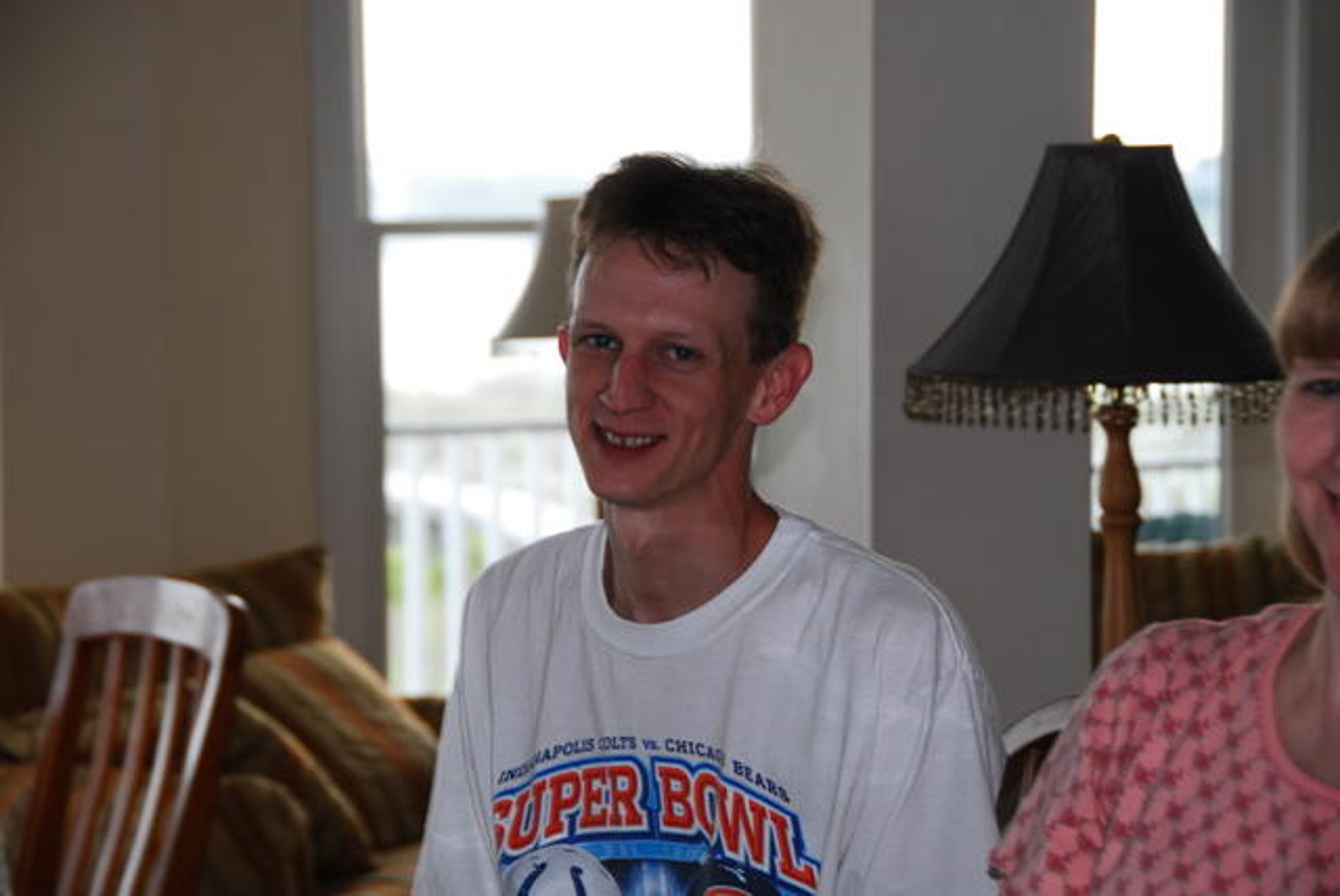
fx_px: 4582
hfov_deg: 16.6
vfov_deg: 11.2
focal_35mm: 123
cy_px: 448
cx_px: 670
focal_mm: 82
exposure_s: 1/50
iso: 200
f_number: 5
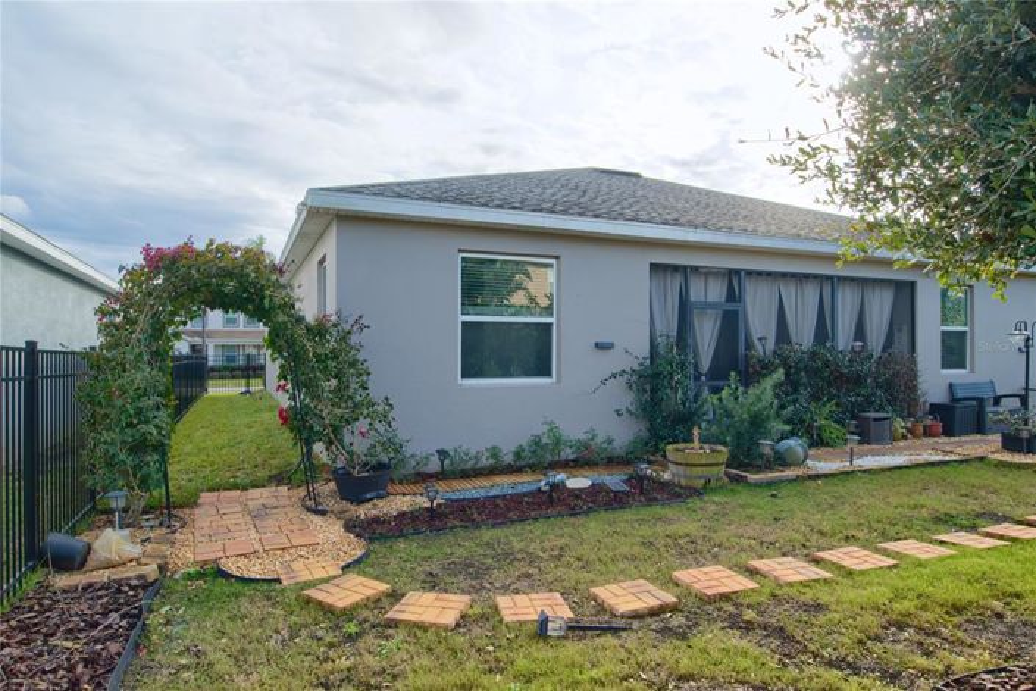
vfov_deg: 59.5
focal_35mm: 21
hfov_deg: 81.2
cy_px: 346
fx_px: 604
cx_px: 518
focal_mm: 14
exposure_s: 1/15
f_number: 6.7
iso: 50
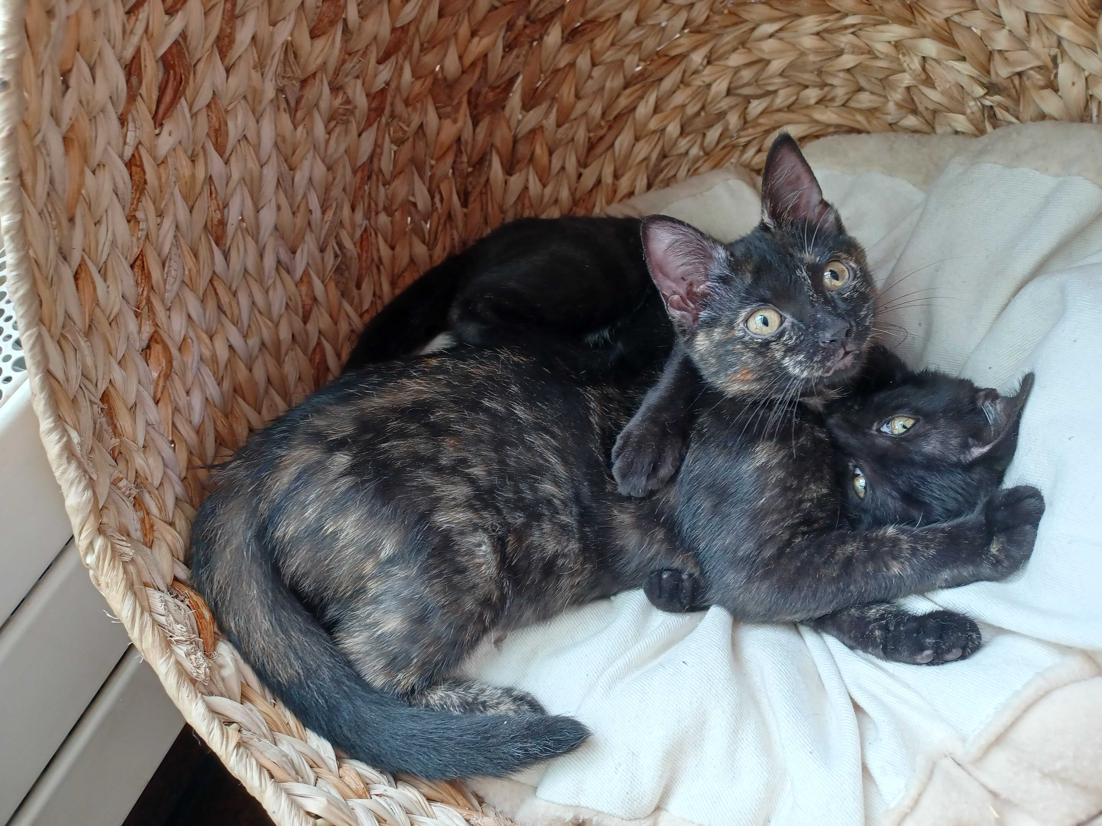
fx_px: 796
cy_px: 413
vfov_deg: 54.9
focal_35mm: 25
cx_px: 551
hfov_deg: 69.4
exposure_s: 1/50
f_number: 1.8
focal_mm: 4.6
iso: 200
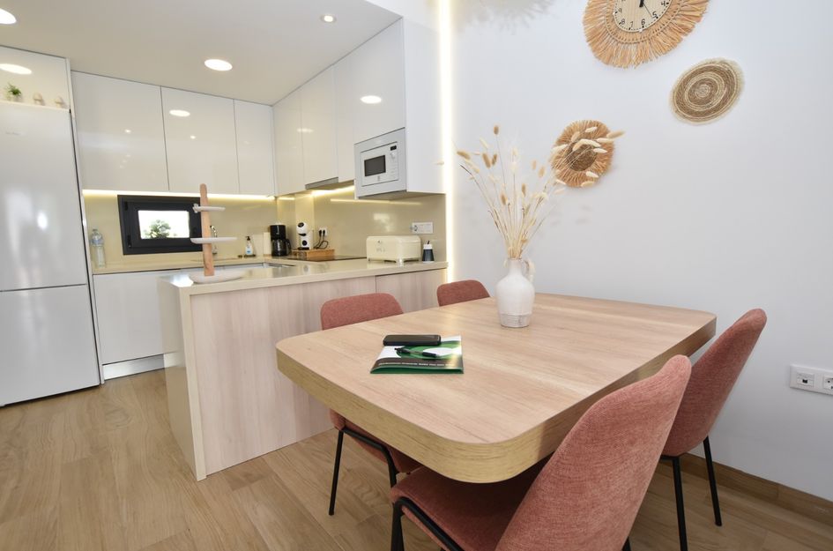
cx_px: 416
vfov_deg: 69.4
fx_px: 398
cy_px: 276
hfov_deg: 92.6
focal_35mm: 17
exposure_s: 1/200
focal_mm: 11.5
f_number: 4.5
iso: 400
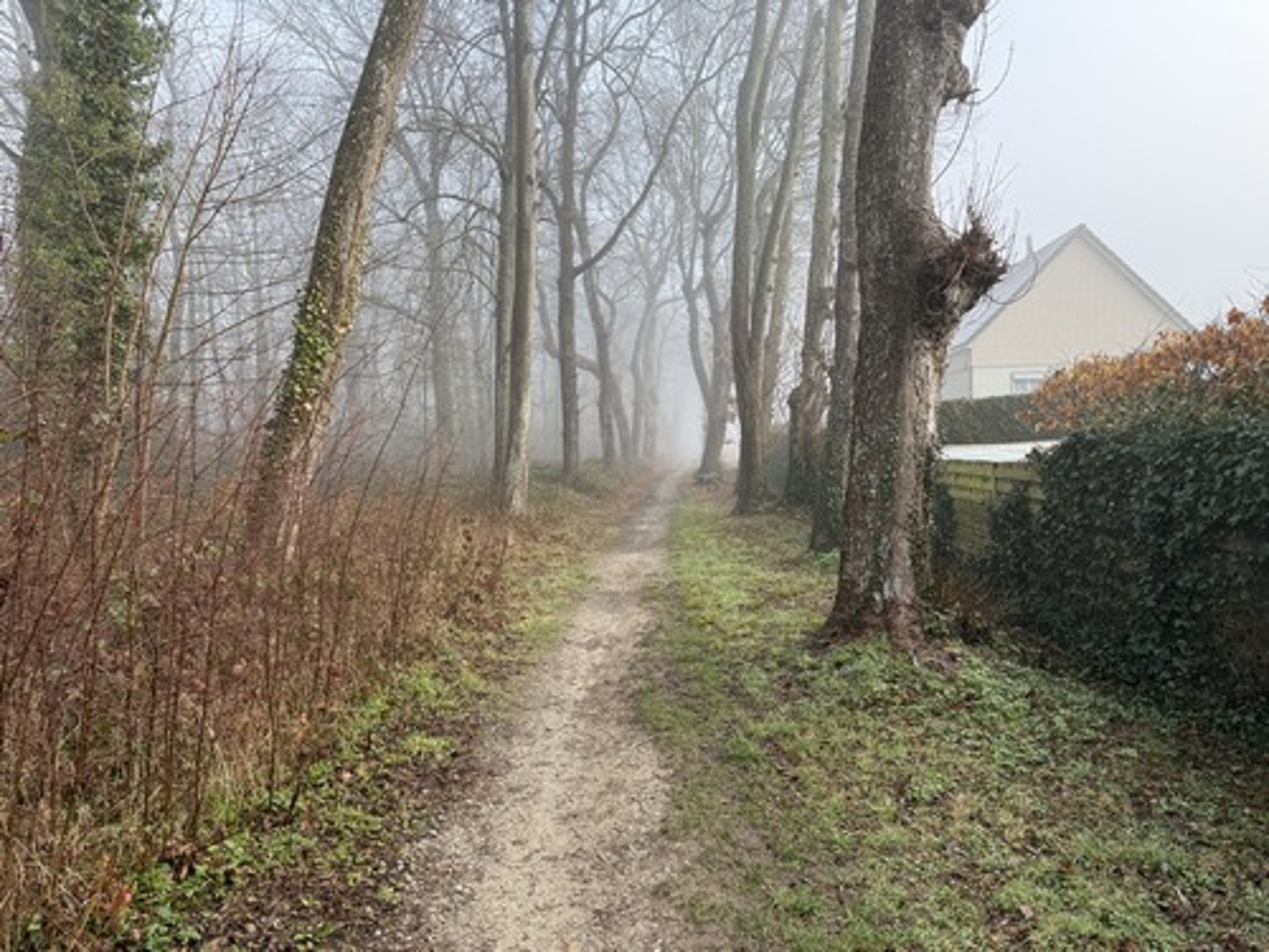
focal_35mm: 24
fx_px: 880
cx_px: 634
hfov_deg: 71.6
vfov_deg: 56.8
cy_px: 476
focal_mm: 6.76
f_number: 1.78
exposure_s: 1/381
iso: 100
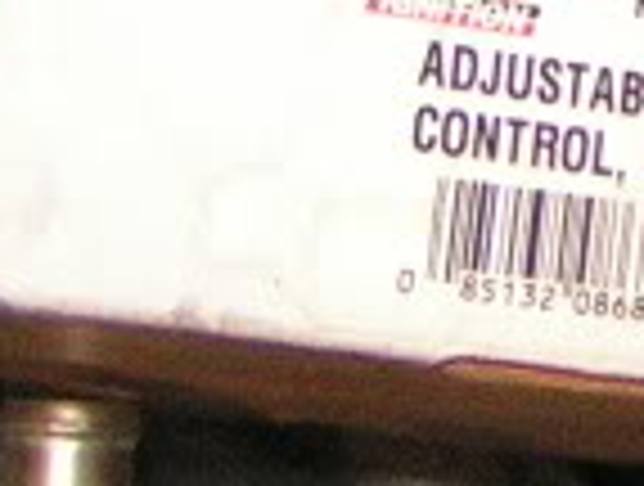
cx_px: 1329
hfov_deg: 8.8
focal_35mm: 212
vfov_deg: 6.8
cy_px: -540
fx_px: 3954
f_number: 2.8
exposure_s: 1/40
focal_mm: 5.8
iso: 200
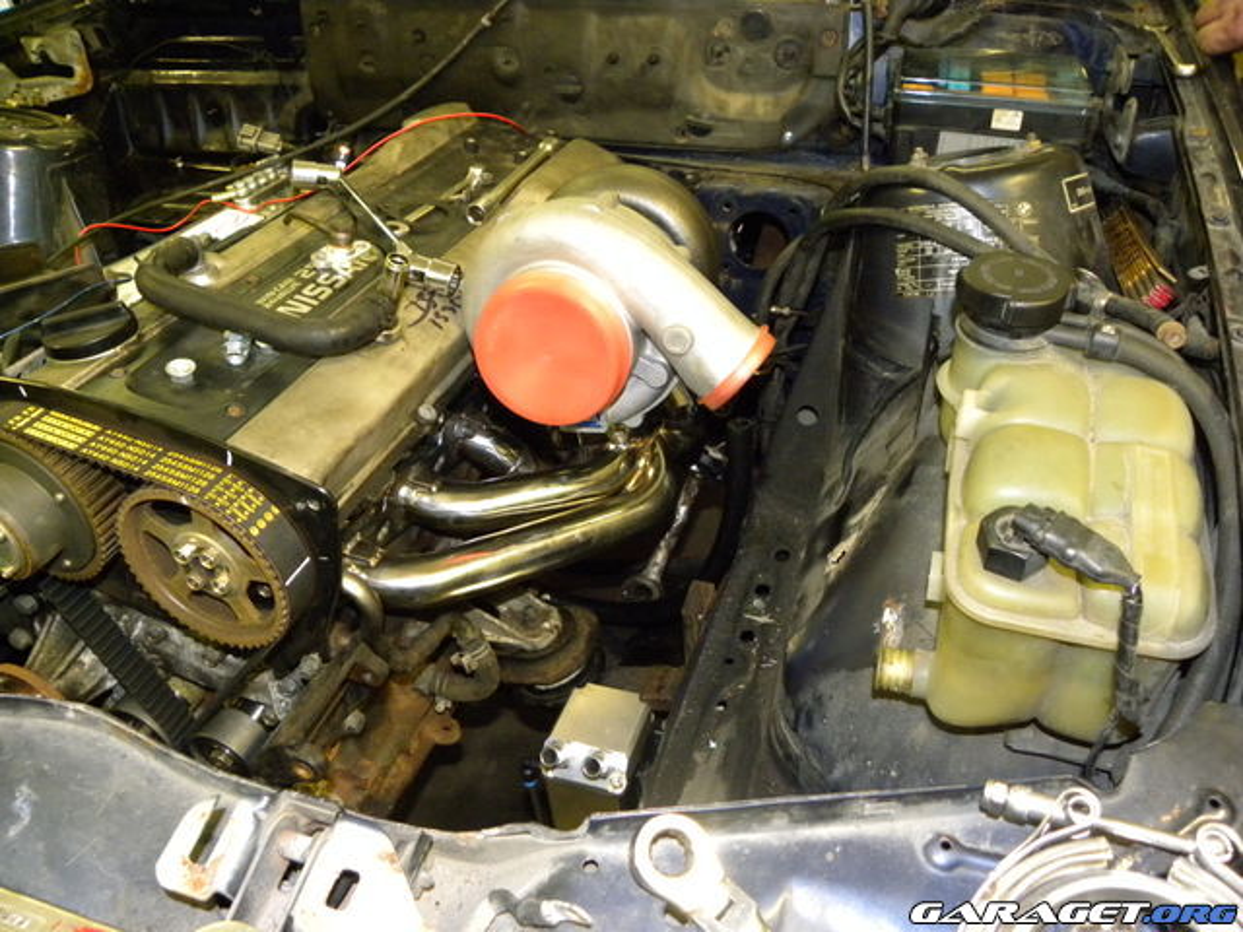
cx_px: 622
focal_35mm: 26
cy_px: 466
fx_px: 934
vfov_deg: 53.1
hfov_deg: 67.3
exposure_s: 1/30
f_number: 2.8
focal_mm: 4.6
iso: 400
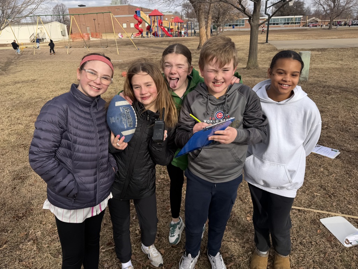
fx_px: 248
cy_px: 134
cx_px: 179
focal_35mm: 24
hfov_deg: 71.6
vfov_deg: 56.8
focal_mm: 6.76
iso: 80
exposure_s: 1/3021
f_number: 1.78
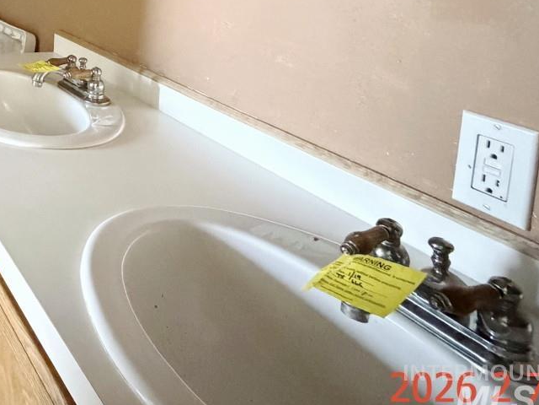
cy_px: -46
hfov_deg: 40.5
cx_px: -76
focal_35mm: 35
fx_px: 545
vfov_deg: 34.8
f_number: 2.2
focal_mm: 2.22
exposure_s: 1/56
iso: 1250
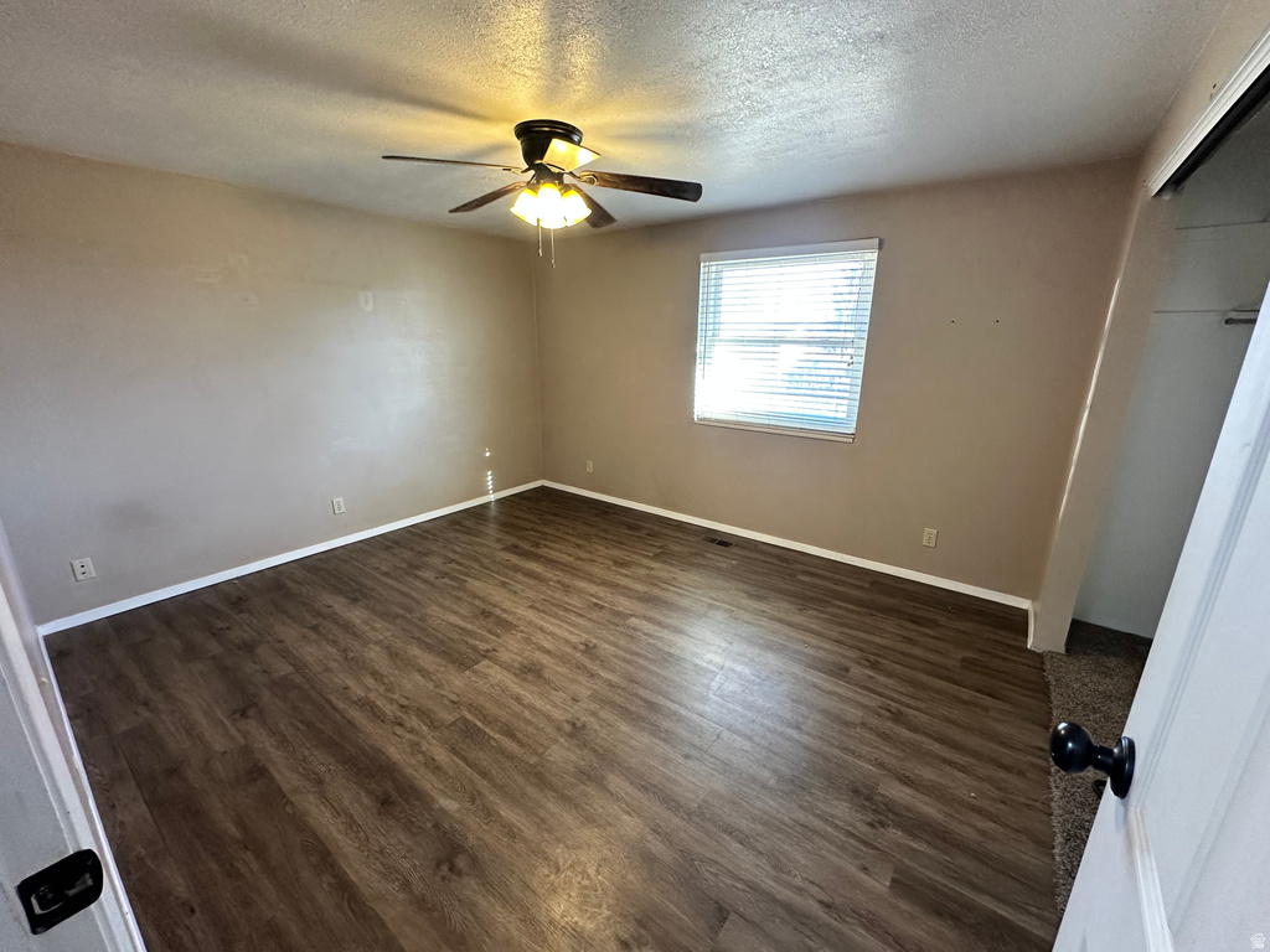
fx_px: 514
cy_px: 476
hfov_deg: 102.1
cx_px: 635
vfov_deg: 85.7
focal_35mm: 14
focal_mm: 2.22
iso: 250
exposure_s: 1/60
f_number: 2.2
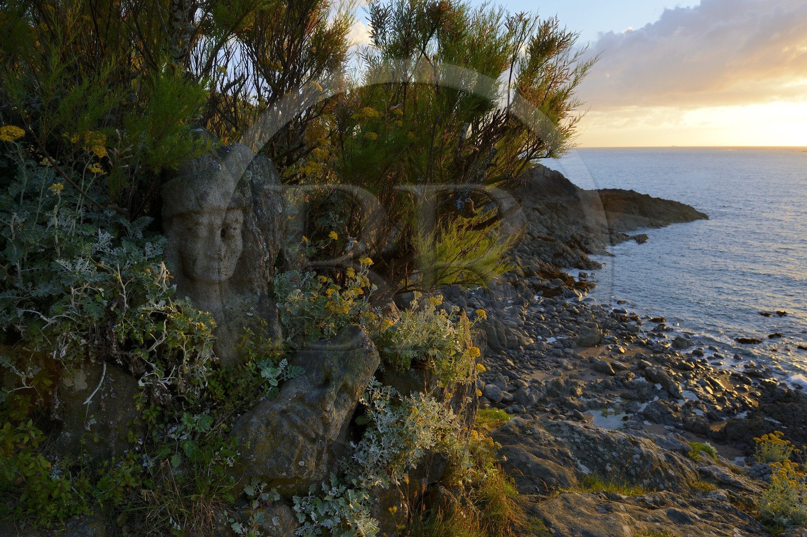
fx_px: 583
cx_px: 404
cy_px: 268
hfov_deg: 69.4
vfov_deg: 49.5
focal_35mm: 26
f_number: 9
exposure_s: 1/125
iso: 400
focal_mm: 26
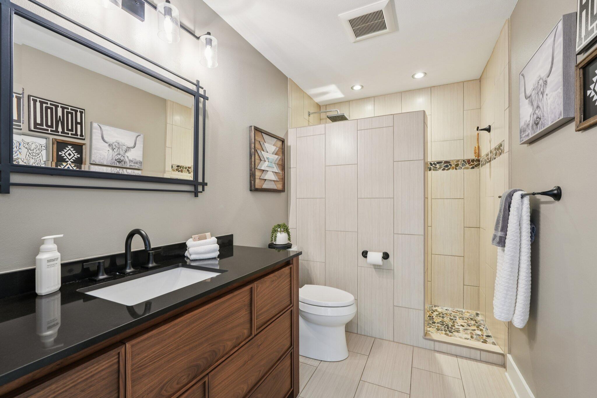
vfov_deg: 73.7
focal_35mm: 16
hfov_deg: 96.7
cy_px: 199
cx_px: 298
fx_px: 265
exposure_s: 1/4
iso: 320
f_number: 8
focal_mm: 16
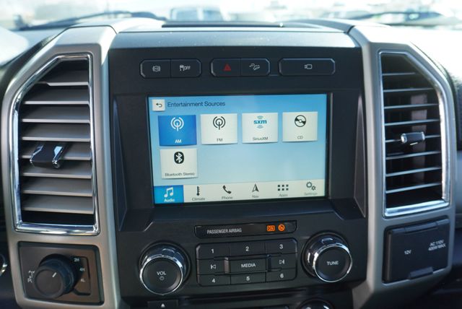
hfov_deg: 73.7
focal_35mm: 24
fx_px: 308
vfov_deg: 53.2
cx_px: 231
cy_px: 154
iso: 100
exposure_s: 1/80
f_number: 4.5
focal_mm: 16
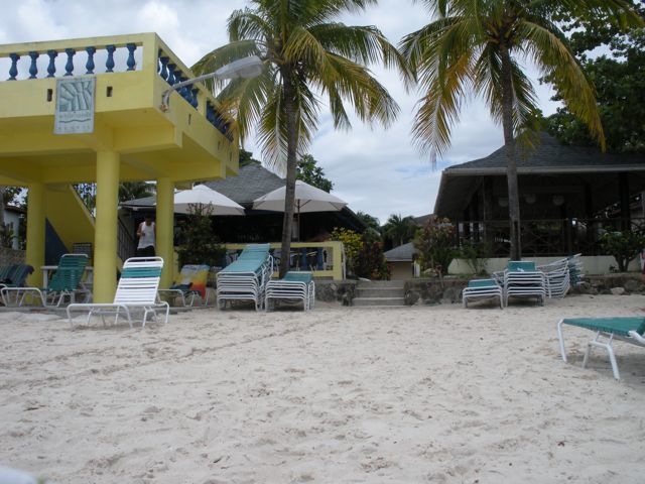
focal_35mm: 36
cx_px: 322
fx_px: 671
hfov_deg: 51.4
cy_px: 242
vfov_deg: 39.7
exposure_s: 1/424
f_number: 5.6
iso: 64
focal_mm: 6.3
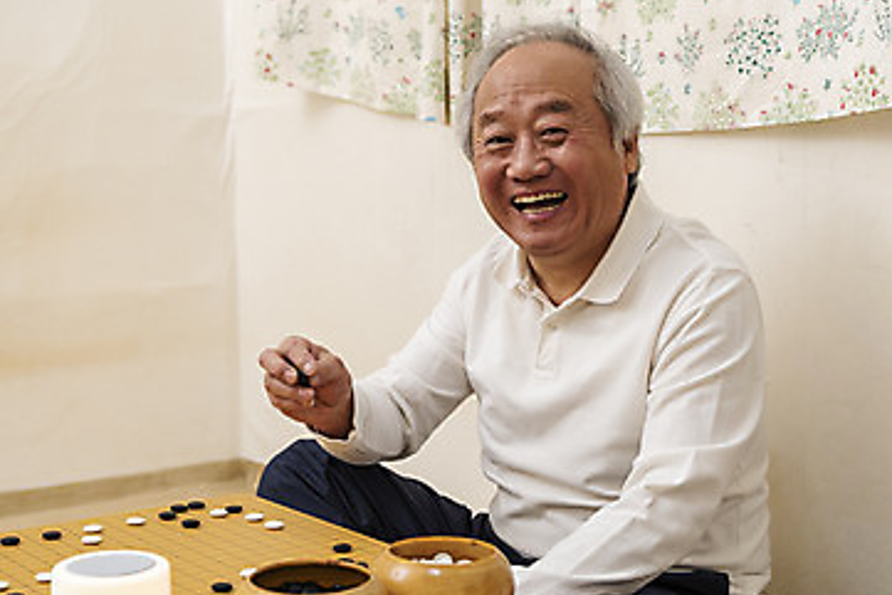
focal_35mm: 63
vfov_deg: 21.6
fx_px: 1562
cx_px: 463
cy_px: 269
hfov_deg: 31.9
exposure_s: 1/125
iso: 200
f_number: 2.8
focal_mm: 38
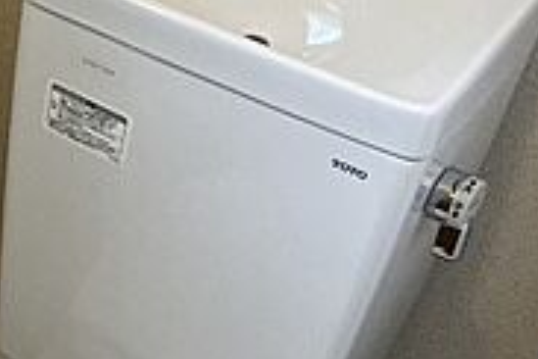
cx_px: -309
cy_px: 374
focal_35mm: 102
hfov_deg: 17.6
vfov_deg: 13.2
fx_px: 1524
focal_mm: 3.99
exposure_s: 1/103
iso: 80
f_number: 1.8
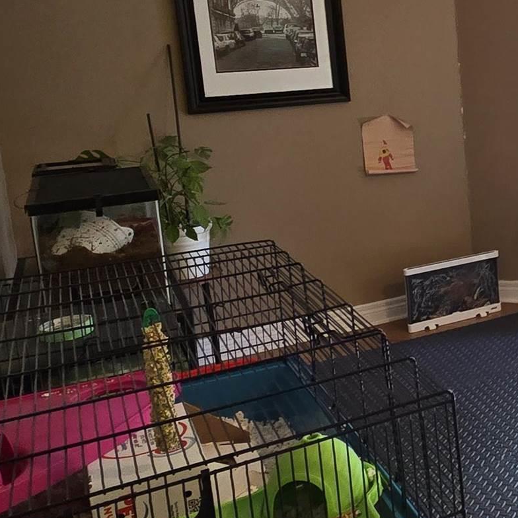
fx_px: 762
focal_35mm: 45
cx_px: 685
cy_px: 147
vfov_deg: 36.9
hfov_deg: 29.6
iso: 160
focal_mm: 2.2
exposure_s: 1/60
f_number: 2.2
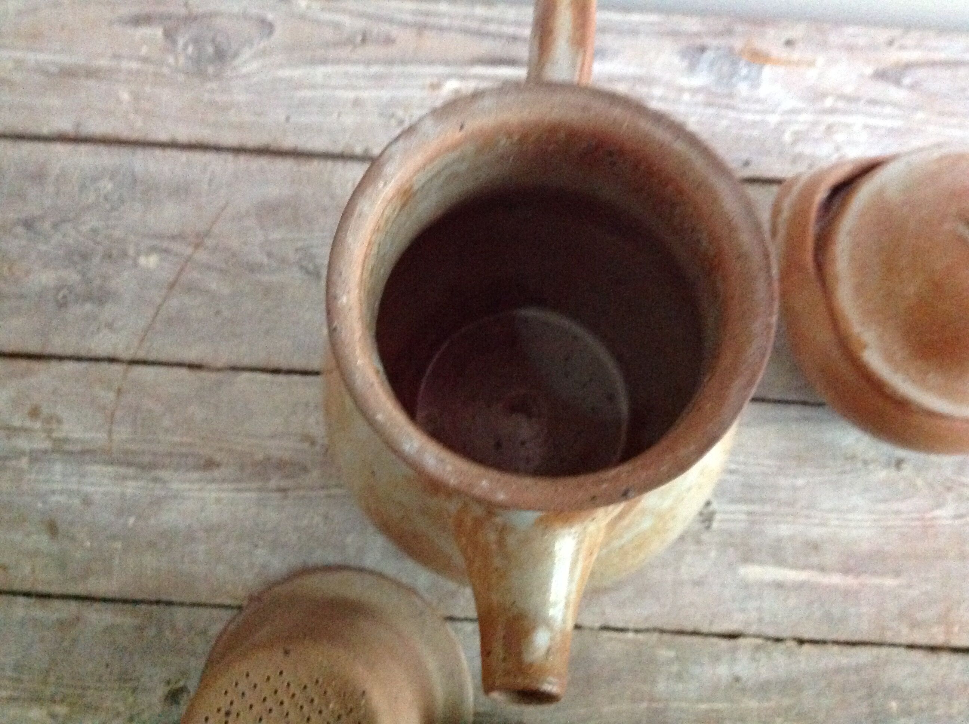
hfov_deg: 52.7
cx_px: 484
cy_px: 362
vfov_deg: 40.6
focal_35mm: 35
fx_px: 978
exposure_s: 1/15
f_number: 2.4
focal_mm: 4.28
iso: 800
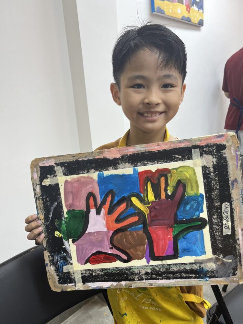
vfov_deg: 67.3
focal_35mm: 26
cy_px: 162
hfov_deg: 53.1
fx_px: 243
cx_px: 122
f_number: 1.6
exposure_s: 1/100
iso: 50
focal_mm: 5.1
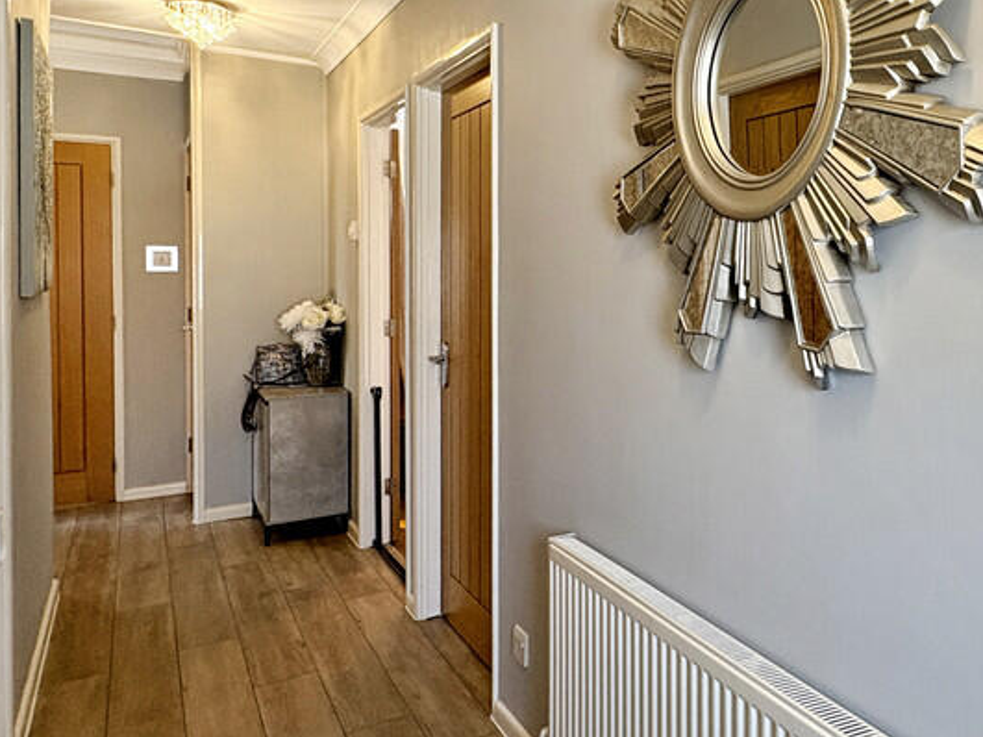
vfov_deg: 51.3
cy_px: 383
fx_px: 767
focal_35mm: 27
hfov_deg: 61.4
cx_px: 746
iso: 320
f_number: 2.2
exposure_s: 1/60
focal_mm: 2.22
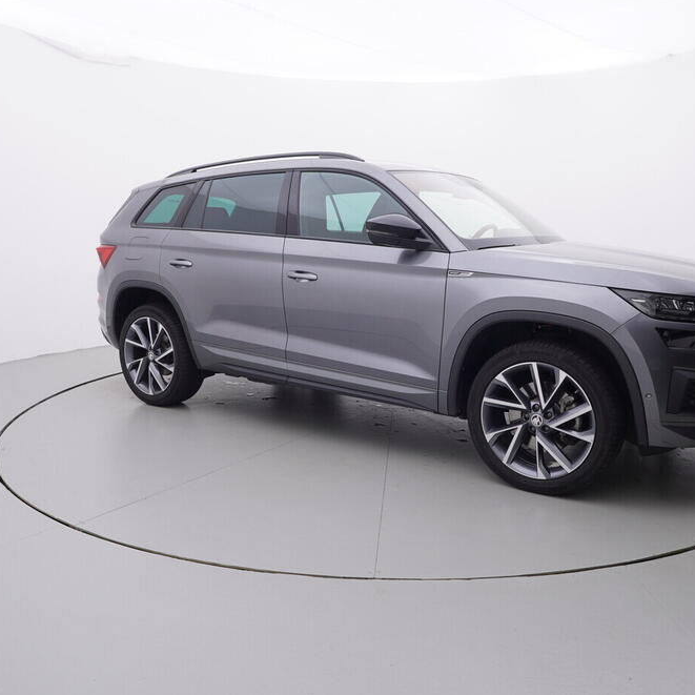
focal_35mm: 30
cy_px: 338
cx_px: 373
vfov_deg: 54.6
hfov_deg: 54.5
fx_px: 674
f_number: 5
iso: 200
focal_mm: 15
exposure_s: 1/80
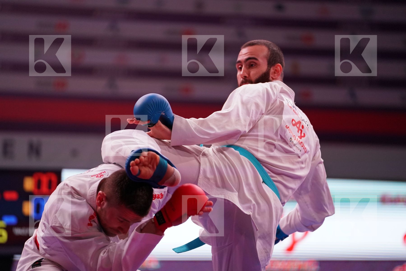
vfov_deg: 7.9
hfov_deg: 11.8
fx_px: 1962
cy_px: 136
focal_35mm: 174
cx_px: 203
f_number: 2.8
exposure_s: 1/1000
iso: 3200
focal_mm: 174
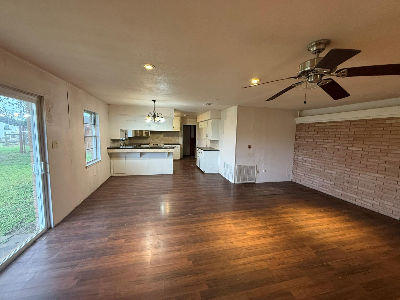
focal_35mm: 14
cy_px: 150
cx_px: 200
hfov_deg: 102.1
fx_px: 162
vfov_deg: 85.7
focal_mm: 2.22
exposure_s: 1/60
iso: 250
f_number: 2.2
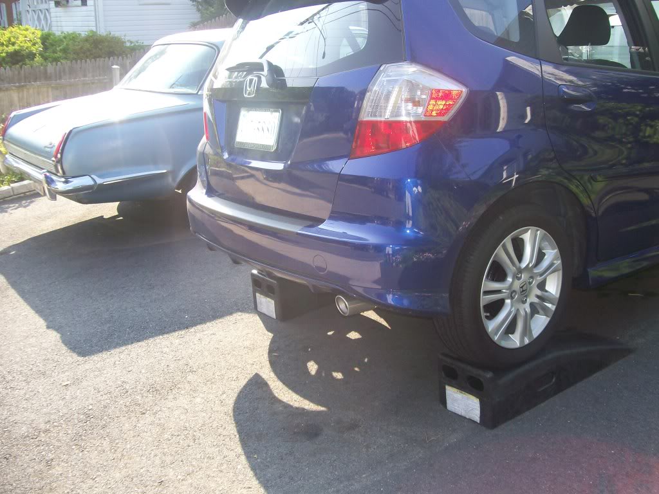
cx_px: 330
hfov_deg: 51.4
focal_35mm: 36
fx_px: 685
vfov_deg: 39.7
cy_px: 247
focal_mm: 6
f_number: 2.7
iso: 80
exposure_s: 1/268
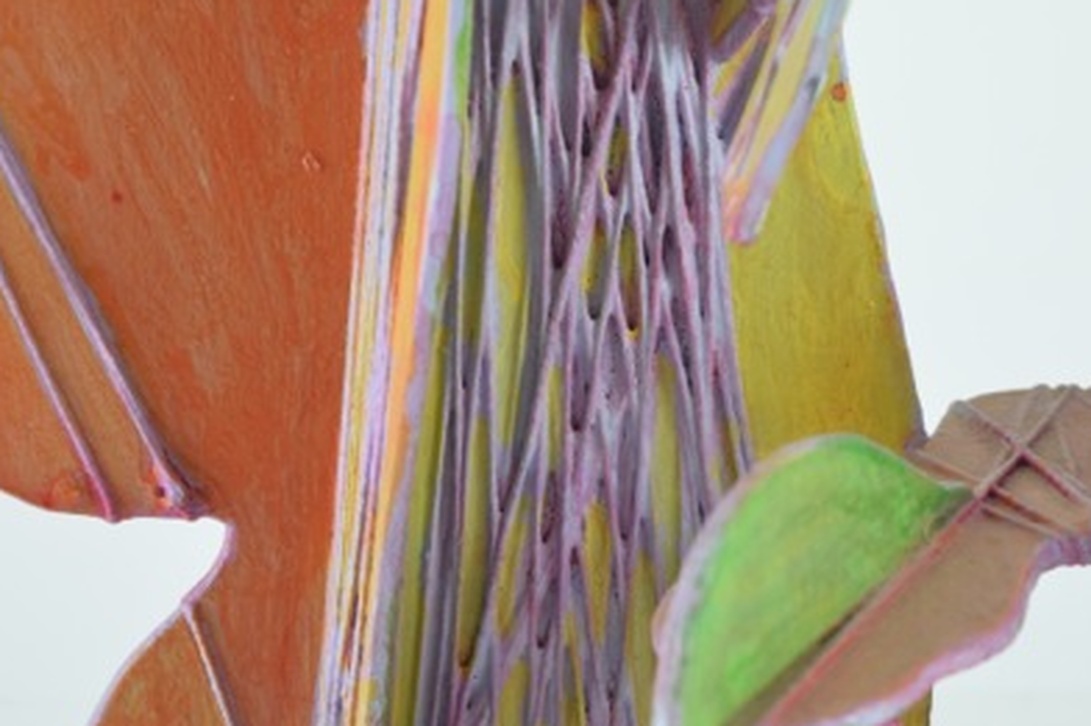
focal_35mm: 135
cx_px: 593
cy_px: 360
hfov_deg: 15.2
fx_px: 4084
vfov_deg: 10.2
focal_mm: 55
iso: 800
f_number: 5.6
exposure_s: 1/125
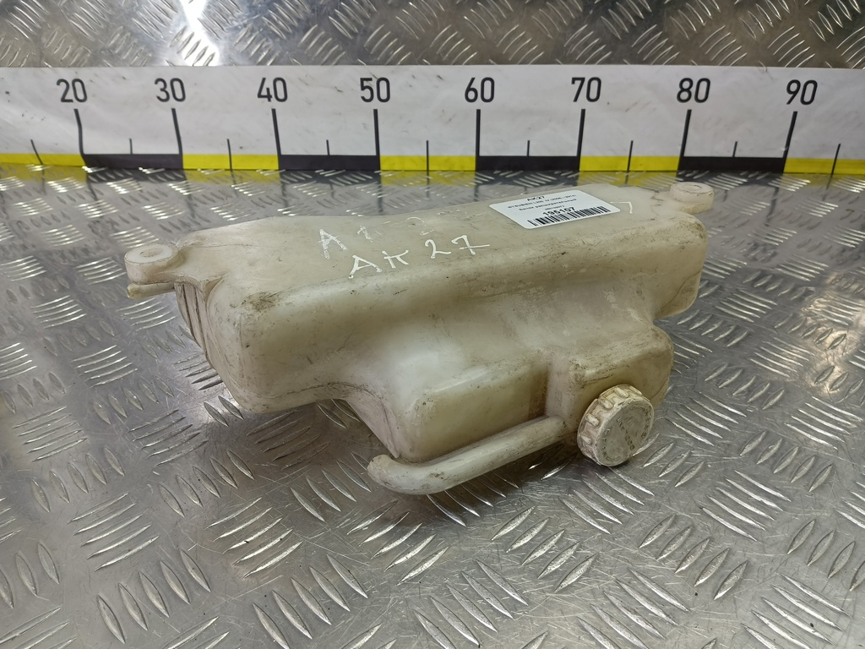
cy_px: 324
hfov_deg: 73.9
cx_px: 432
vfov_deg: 58.9
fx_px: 575
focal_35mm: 23
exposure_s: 1/50
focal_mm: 4.11
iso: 99
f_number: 1.6
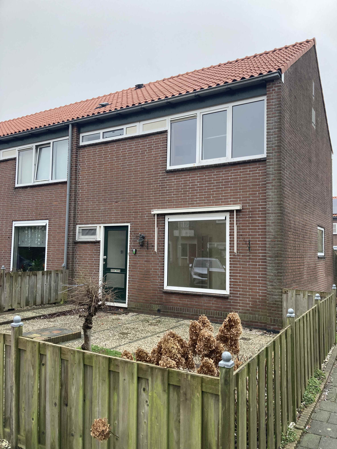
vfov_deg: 63.4
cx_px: 168
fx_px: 363
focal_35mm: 28
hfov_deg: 49.7
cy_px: 224
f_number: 1.8
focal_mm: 3.99
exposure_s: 1/121
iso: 64
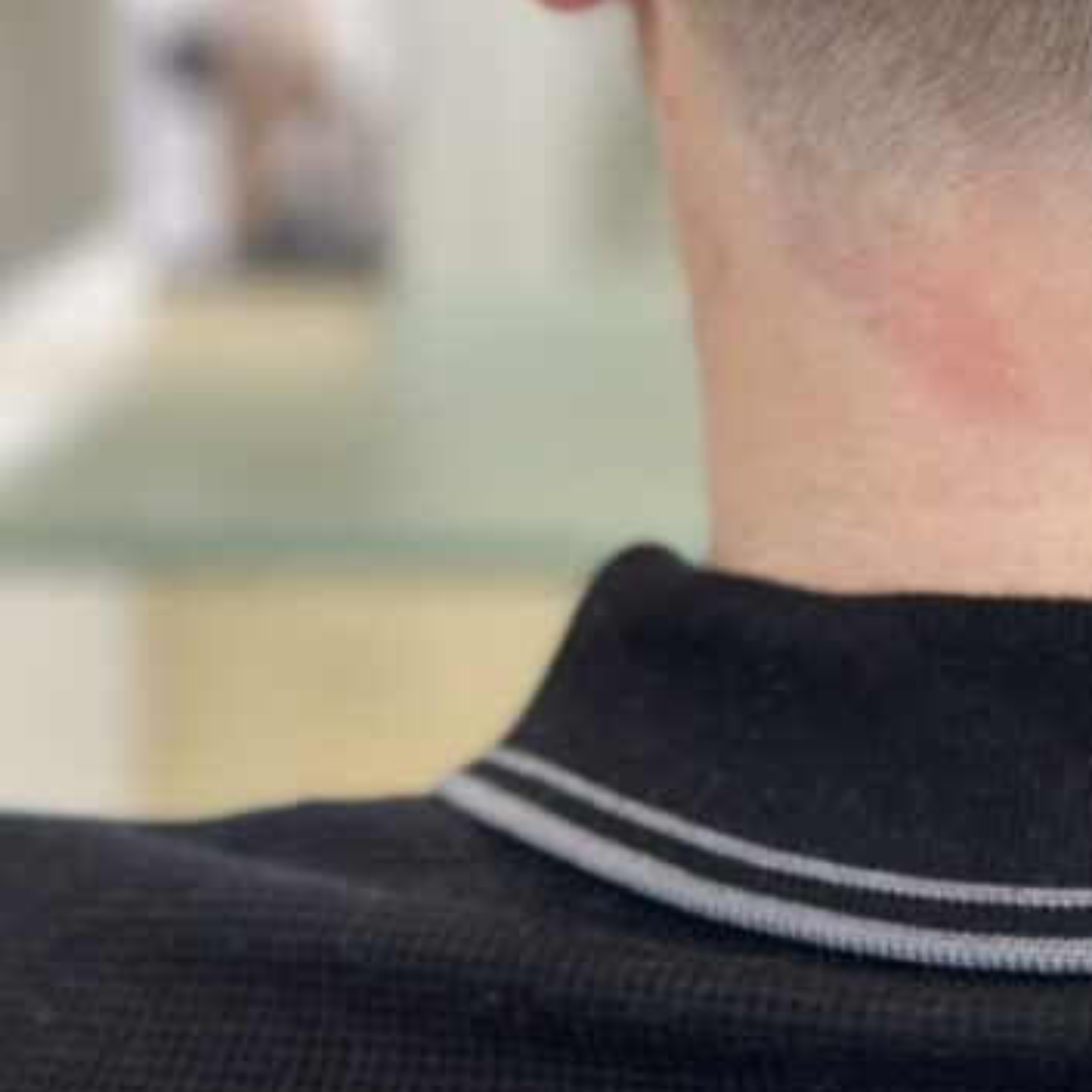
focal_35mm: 123
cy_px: -201
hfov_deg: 13.9
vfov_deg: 13.8
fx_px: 4390
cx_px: 1138
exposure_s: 1/100
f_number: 1.78
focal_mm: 6.86
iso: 100
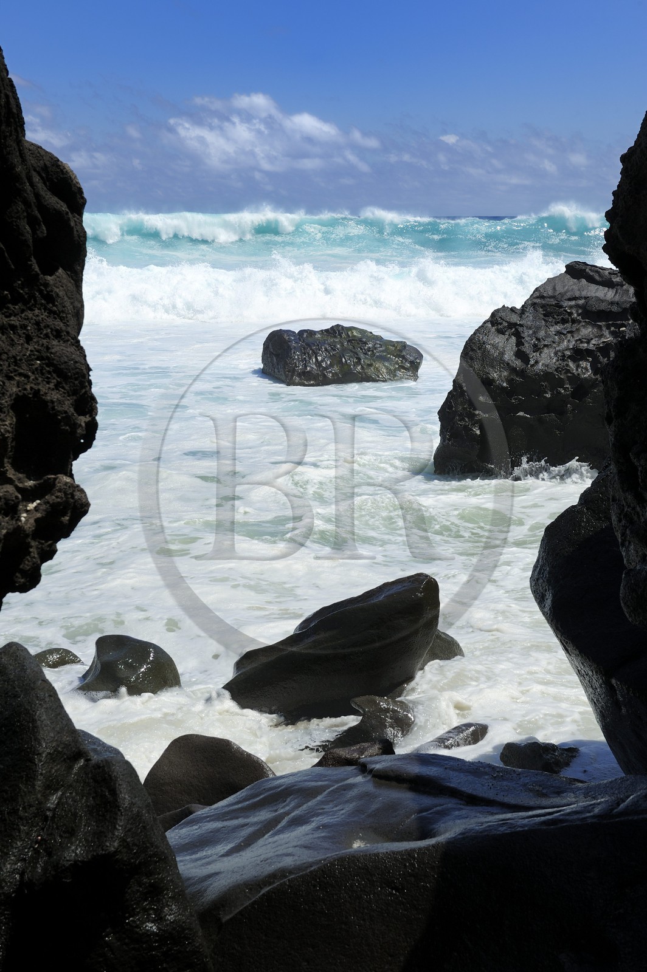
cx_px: 324
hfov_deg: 28.0
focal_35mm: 48
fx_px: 1296
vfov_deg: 41.1
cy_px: 486
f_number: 11
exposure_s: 1/400
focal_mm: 48
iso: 200
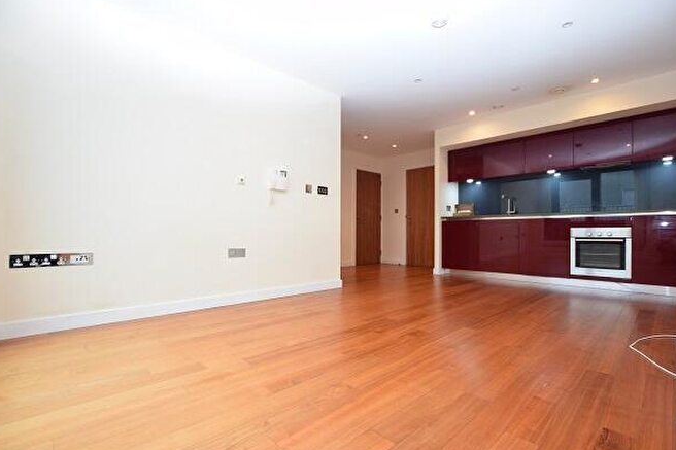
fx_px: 300
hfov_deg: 96.7
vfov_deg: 73.7
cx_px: 347
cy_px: 233
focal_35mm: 16
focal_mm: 10
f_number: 4
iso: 400
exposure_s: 1/60
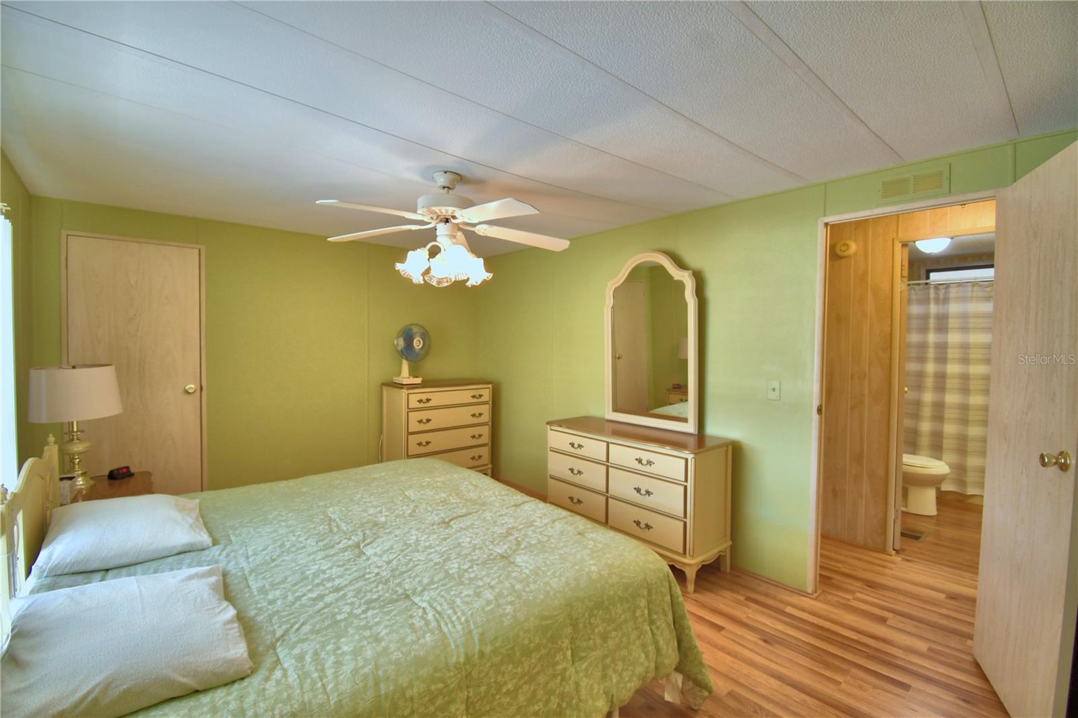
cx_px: 539
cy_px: 359
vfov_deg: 77.3
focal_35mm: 15
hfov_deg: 100.4
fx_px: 449
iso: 500
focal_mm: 10
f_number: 4.5
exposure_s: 1/30
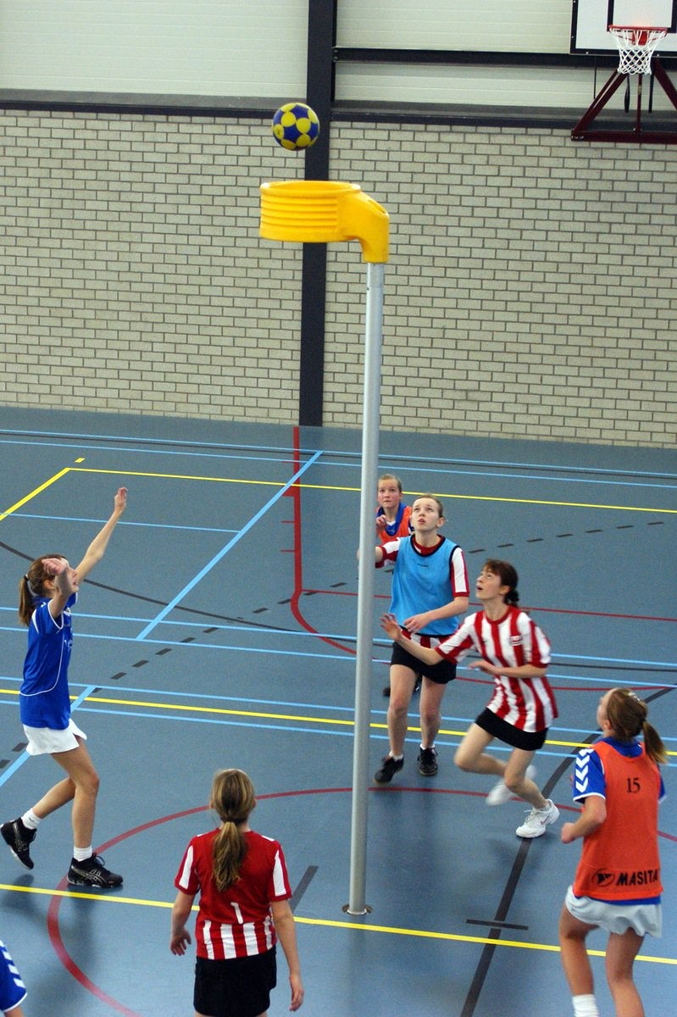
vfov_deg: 37.9
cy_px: 508
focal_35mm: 52
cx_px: 338
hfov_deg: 25.7
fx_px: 1482
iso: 800
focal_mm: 35
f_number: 3.5
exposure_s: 1/200
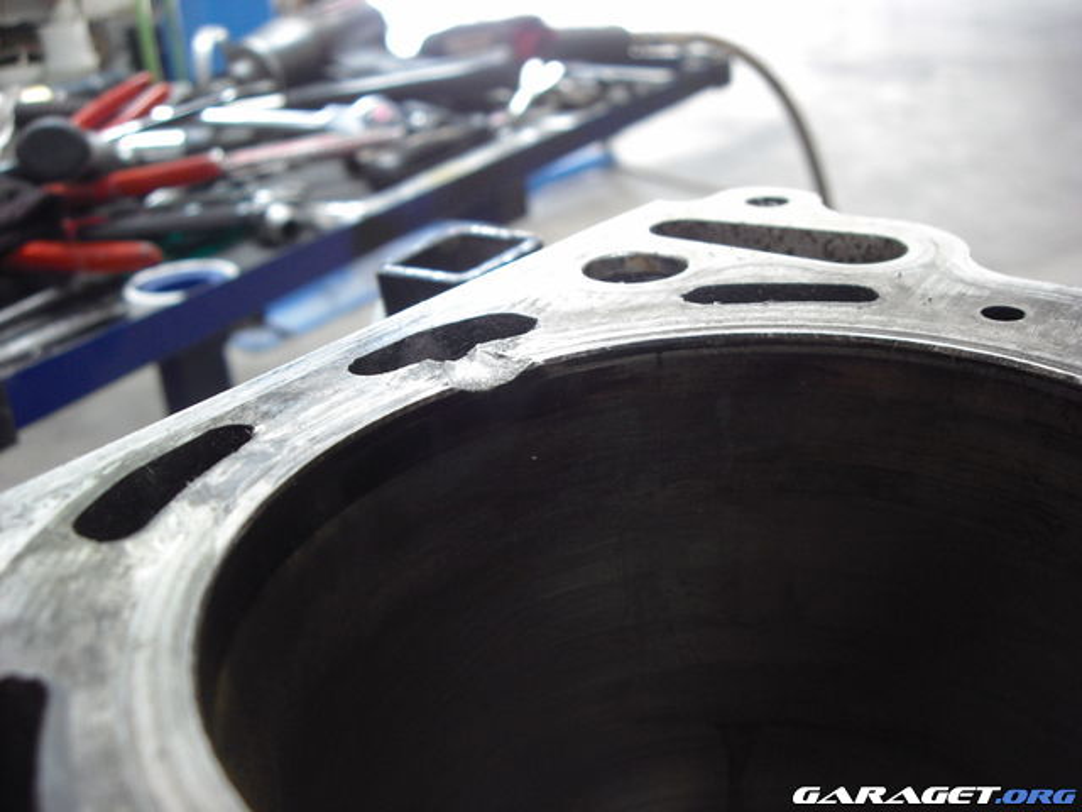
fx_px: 1157
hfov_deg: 50.1
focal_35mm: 37
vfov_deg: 38.7
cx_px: 541
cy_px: 406
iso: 200
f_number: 2.7
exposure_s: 1/13
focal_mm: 6.2
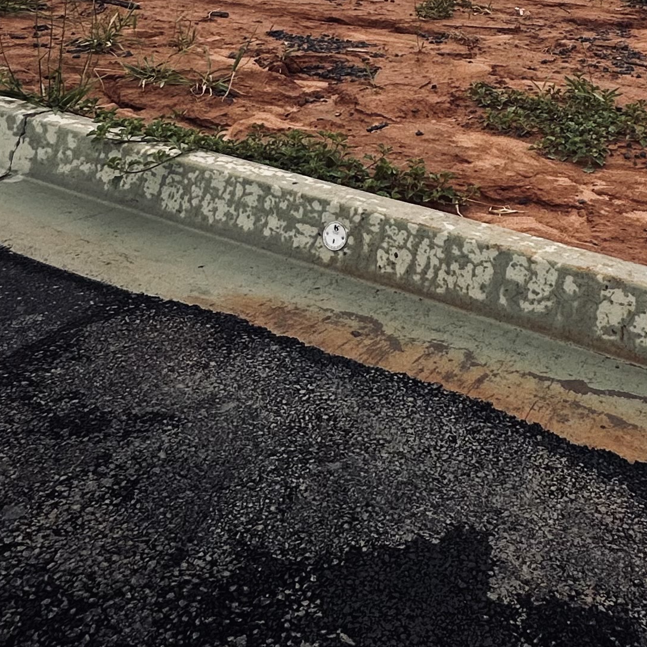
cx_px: 534
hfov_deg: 35.4
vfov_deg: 31.9
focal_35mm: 46
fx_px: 973
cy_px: -89
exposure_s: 1/1770
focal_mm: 2.22
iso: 40
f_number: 2.2
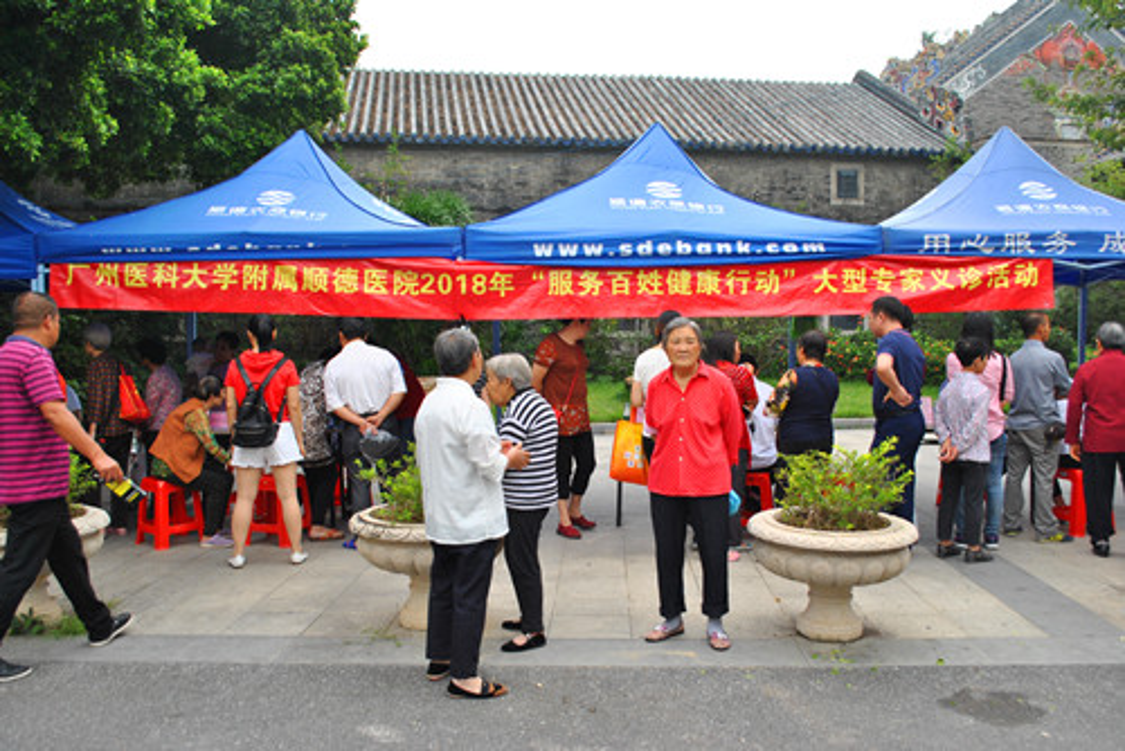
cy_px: 376
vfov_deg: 40.0
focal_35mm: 33
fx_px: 1032
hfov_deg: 57.2
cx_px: 562
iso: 200
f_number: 6.3
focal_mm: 22
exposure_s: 1/160
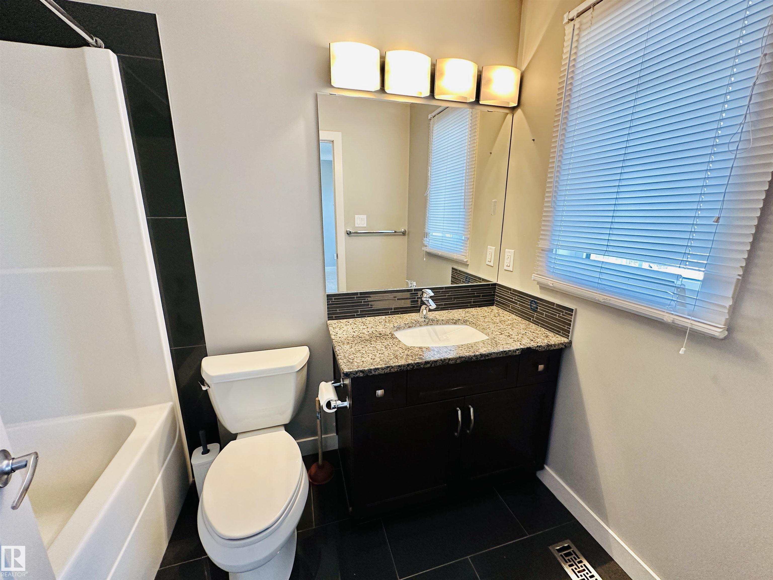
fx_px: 313
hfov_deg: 102.1
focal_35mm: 14
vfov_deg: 85.7
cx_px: 386
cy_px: 290
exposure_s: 1/120
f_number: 2.2
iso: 250
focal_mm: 2.22
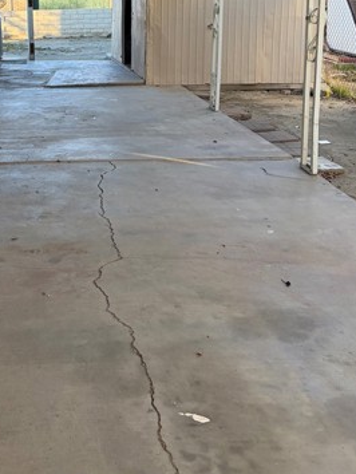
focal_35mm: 47
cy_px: 79
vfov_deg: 38.5
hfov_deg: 29.9
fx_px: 644
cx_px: 55
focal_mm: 5.96
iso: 50
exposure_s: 1/258
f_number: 1.6
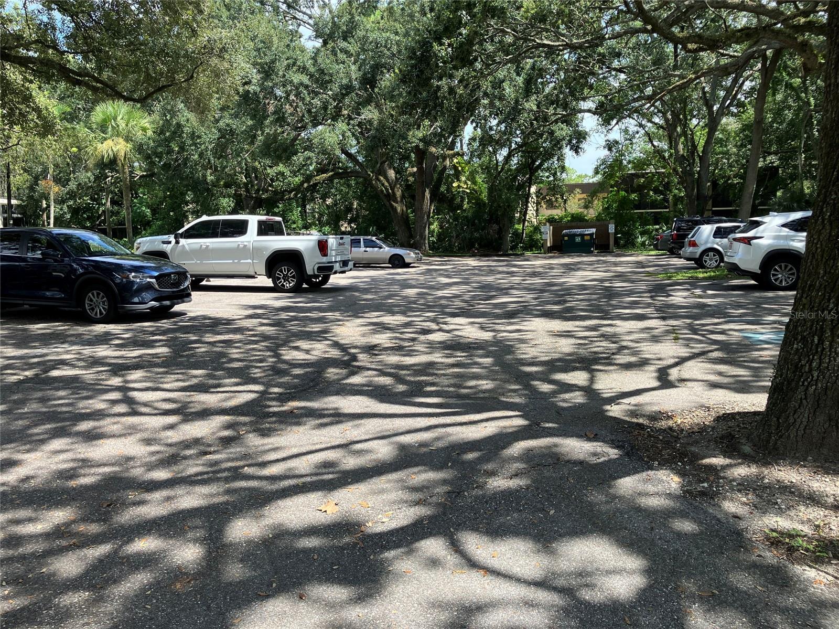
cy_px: 314
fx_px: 678
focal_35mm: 28
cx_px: 420
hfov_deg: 63.5
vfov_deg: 49.7
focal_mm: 3.99
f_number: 1.8
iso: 32
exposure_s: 1/528
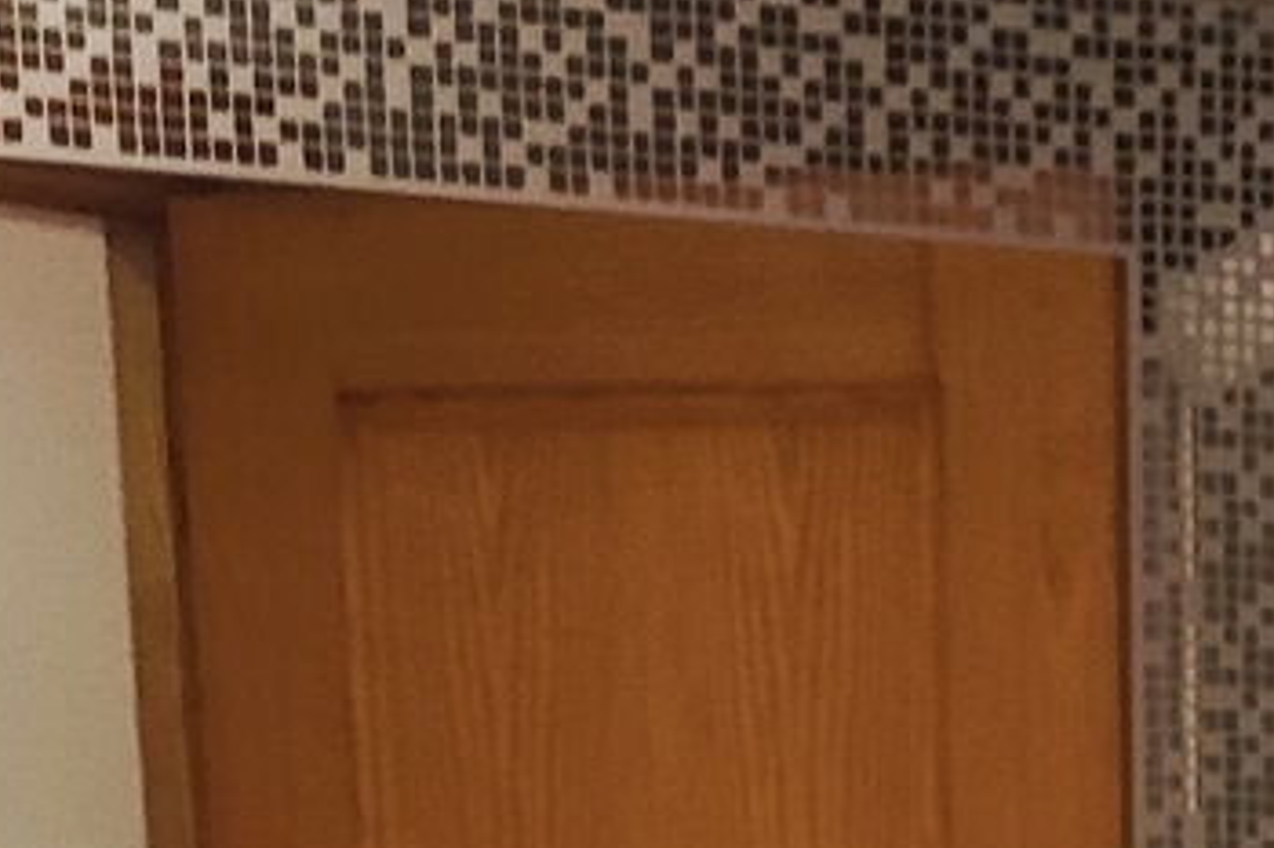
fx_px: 5164
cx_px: 1696
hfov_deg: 13.5
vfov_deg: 8.1
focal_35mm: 146
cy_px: 2484
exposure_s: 1/50
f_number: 1.8
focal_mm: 5.4
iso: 276
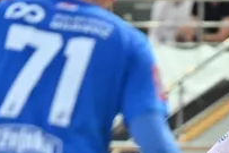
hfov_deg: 3.0
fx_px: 4411
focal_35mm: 694
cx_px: 236
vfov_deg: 2.0
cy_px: 265
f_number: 2.8
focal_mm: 185
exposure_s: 1/1250
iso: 4000
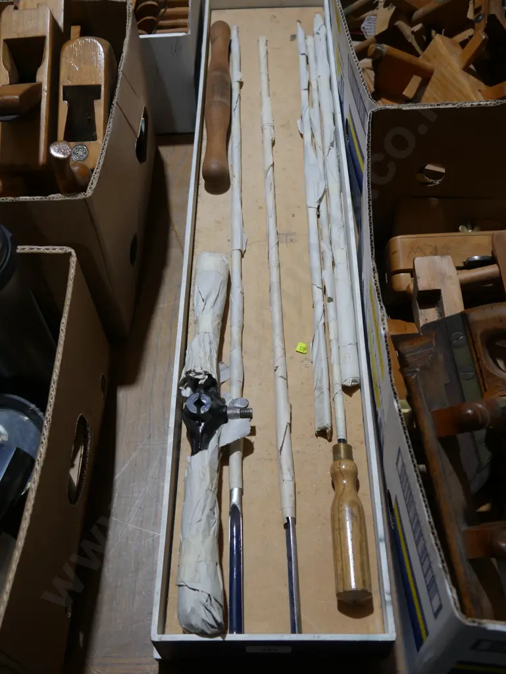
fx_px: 701
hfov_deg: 39.7
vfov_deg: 51.3
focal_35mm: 36
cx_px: 253
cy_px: 337
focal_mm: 18
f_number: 4
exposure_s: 1/80
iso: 200
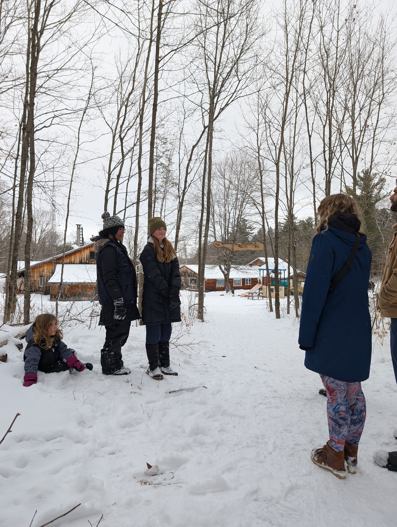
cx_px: 198
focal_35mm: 24
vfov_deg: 71.5
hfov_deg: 56.9
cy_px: 264
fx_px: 366
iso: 31
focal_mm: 6.9
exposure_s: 1/386
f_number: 1.68
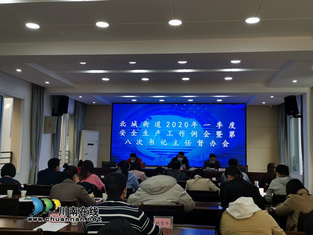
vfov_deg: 39.7
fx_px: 326
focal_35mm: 36
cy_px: 118
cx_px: 156
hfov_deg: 51.4
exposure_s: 1/175
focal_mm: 4.75
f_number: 1.8
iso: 50
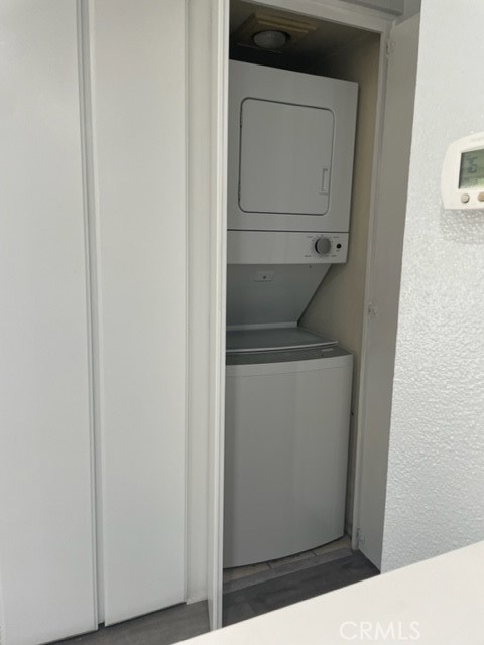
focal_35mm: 26
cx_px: 242
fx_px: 485
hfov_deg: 53.1
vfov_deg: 67.3
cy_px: 322
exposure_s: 1/120
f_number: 1.6
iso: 125
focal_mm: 4.2
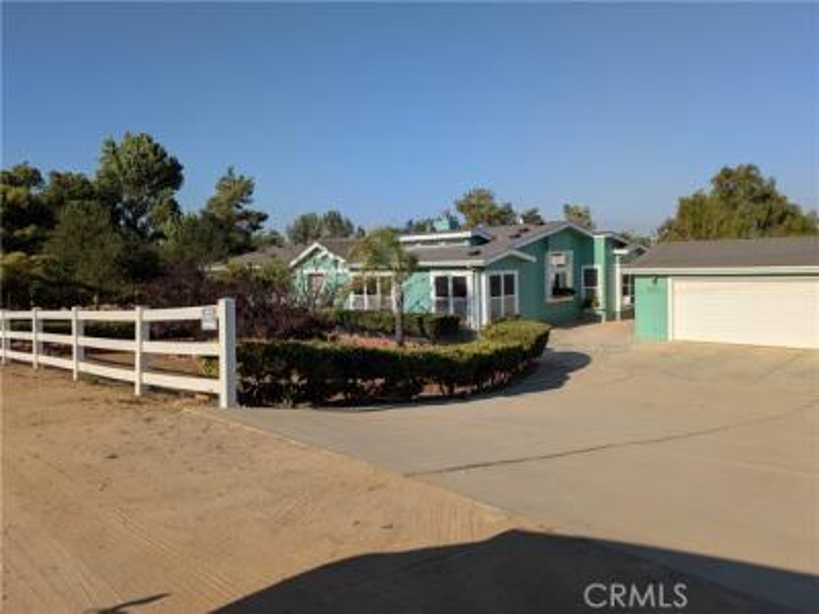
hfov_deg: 69.4
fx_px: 591
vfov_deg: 54.9
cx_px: 410
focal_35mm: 25
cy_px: 307
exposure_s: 1/4739
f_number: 1.89
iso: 48
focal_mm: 5.43
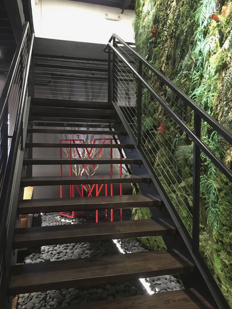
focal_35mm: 29
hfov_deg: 48.2
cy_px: 154
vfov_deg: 61.7
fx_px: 259
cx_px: 116
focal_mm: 4.15
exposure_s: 1/15
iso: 200
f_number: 2.2
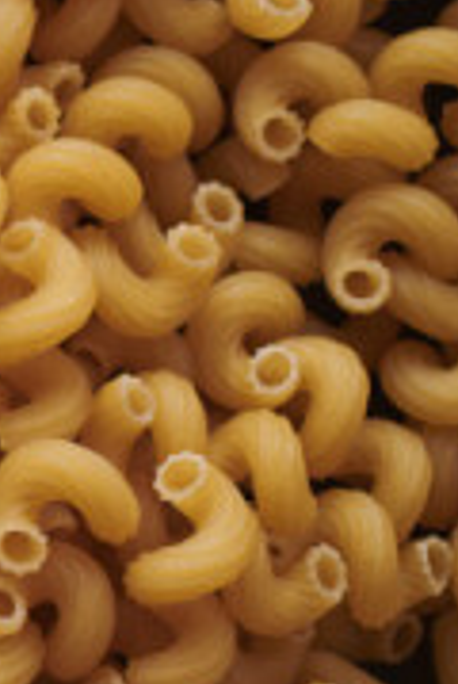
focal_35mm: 223
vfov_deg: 9.2
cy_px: 615
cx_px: -1038
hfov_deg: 5.7
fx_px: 4239
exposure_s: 1/100
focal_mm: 50
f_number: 8
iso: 160
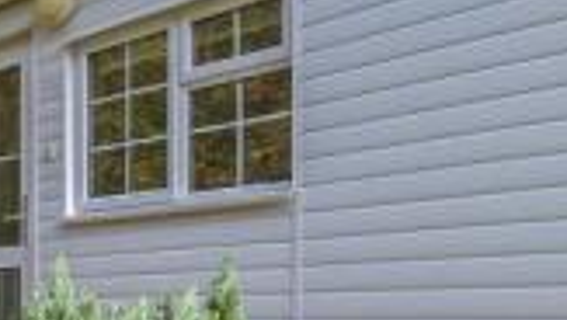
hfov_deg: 25.3
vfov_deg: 18.8
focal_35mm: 63
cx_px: -280
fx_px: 948
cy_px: 287
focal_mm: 10
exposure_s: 1/160
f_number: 8
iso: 160
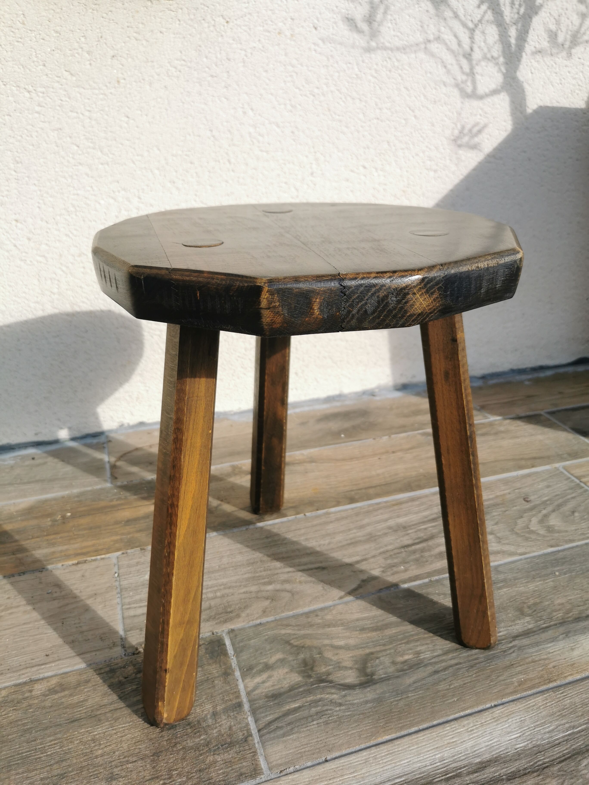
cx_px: 294
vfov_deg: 65.3
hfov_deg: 51.4
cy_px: 392
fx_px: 613
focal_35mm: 27
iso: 50
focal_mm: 5.58
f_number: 1.8
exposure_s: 1/2532
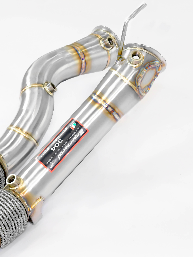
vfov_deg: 13.9
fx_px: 1056
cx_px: 44
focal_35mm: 142
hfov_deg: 10.4
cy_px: 140
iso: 2500
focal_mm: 56
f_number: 13
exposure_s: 1/100
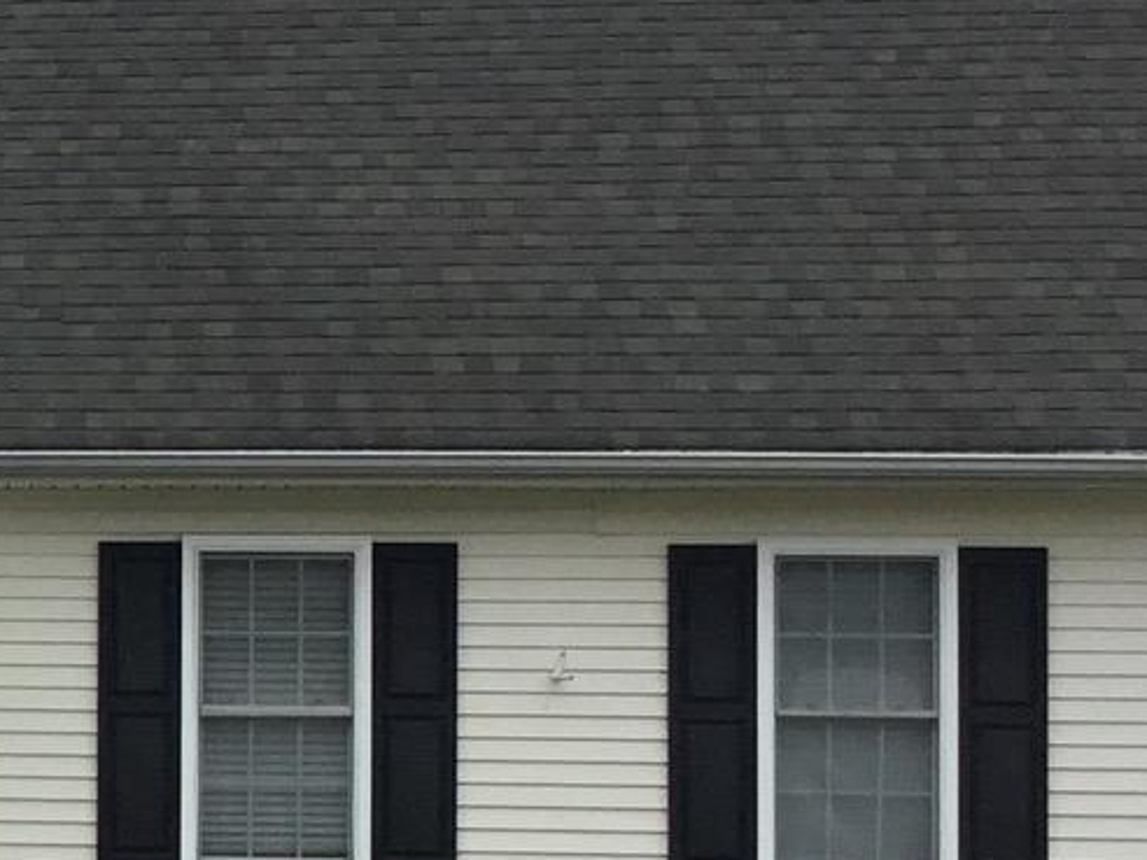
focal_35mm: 129
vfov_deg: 11.5
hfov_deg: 14.3
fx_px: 4274
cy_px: 625
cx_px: -555
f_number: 2.4
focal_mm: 3.3
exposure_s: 1/539
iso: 25
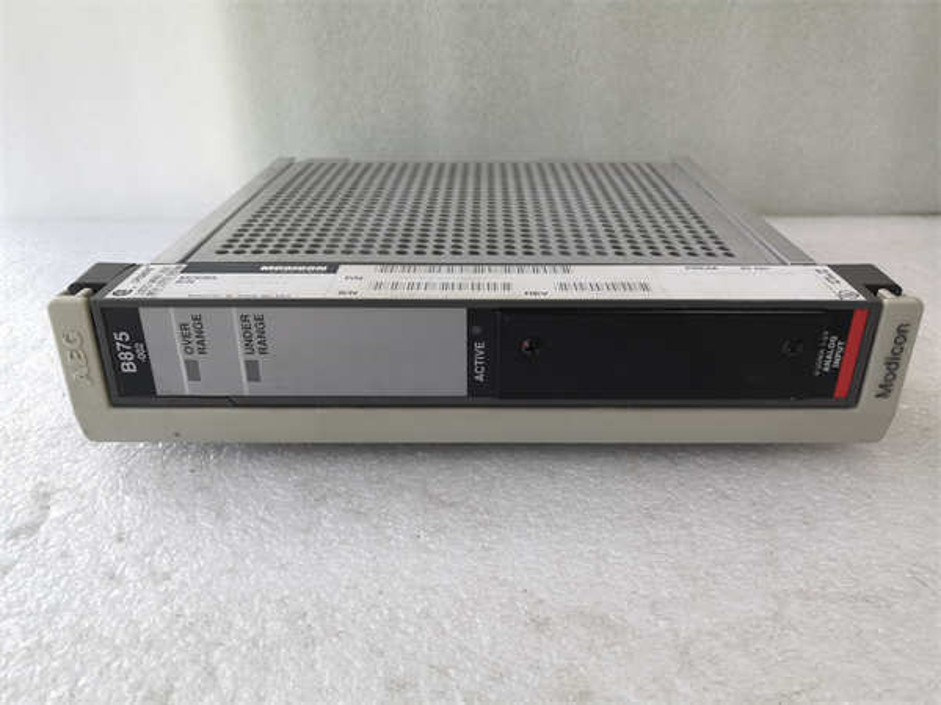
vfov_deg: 51.4
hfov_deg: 65.3
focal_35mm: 27
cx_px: 470
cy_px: 352
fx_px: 734
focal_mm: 3.95
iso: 50
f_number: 1.8
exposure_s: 1/50
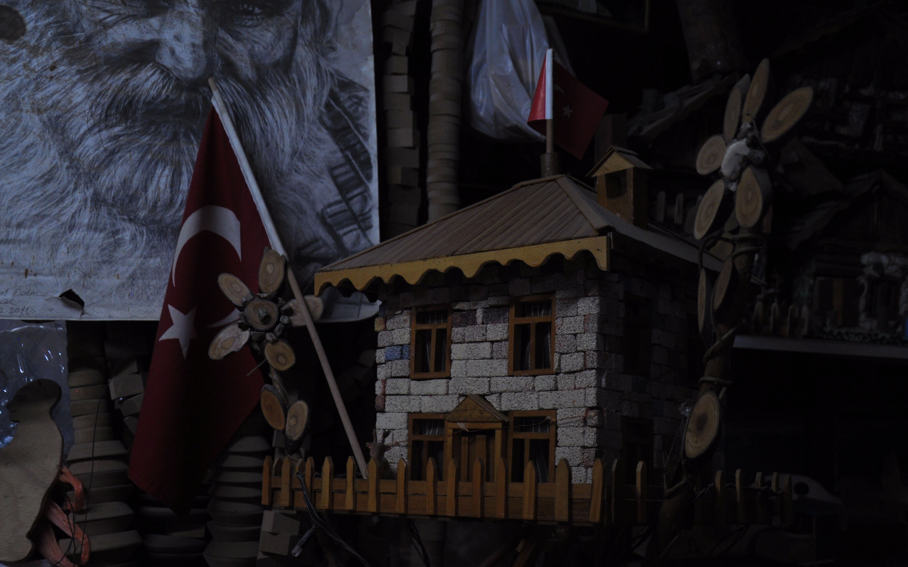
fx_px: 990
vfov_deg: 32.0
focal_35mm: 40
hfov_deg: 49.3
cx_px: 456
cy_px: 283
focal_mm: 26
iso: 400
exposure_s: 1/40
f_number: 4
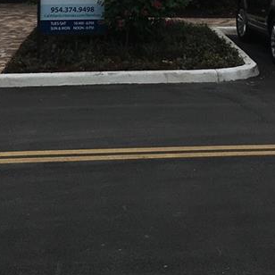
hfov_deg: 17.2
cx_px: 224
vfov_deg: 16.2
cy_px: -115
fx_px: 899
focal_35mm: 100
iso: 25
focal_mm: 4.15
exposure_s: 1/2849
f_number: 2.2
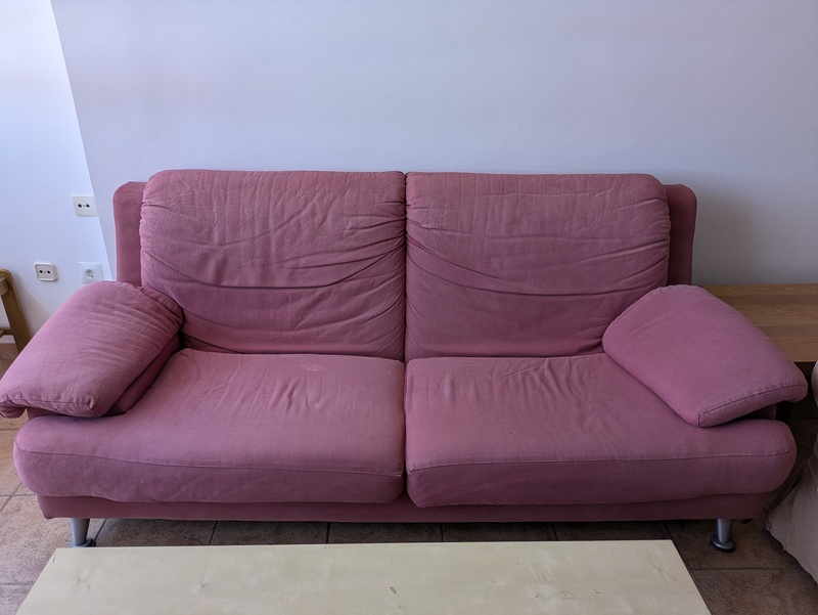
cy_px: 308
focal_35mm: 25
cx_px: 409
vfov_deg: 54.9
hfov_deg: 69.4
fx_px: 591
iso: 49
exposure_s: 1/33.3
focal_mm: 5.43
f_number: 1.89
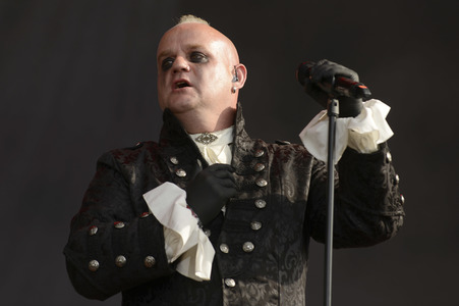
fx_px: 2548
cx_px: 230
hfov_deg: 10.3
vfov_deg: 6.9
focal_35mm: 200
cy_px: 153
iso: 100
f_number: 4.5
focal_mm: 200
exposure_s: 1/400
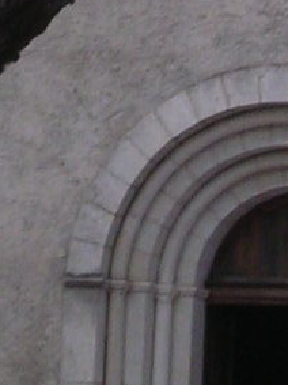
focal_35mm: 232
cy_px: -41
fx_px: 2576
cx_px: 177
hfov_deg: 6.4
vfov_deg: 8.5
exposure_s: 1/30
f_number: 2.9
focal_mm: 6.2
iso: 111
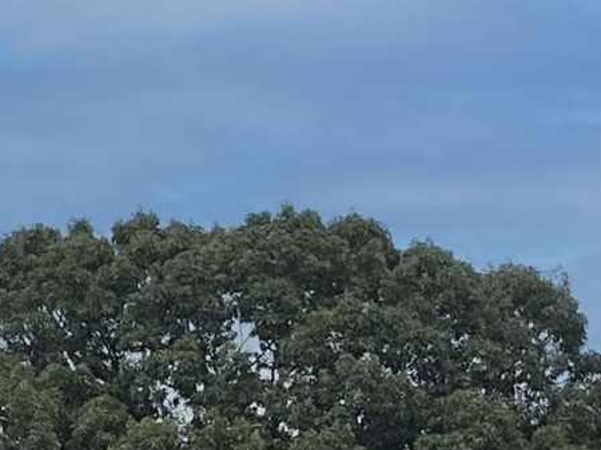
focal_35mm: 164
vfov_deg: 8.9
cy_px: 597
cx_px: -1281
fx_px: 2846
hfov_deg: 9.2
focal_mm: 6.86
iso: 80
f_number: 1.78
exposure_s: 1/1256
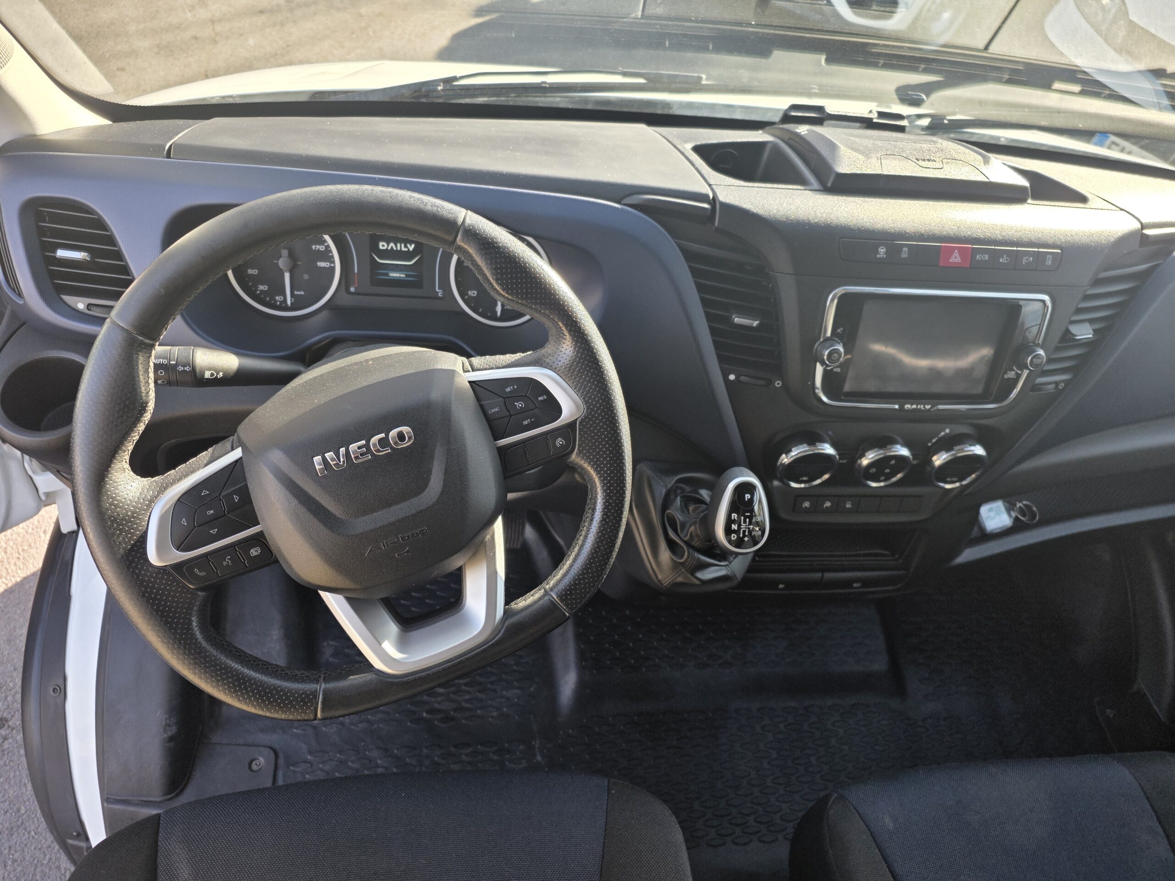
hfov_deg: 73.9
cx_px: 588
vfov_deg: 58.9
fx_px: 781
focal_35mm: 23
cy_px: 440
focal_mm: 6.25
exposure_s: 1/180
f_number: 1.7
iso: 40
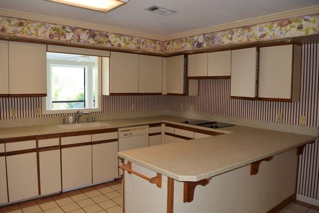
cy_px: 106
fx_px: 239
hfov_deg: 67.4
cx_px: 160
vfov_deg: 48.0
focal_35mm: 27
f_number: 5.6
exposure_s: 1/125
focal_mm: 18
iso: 720
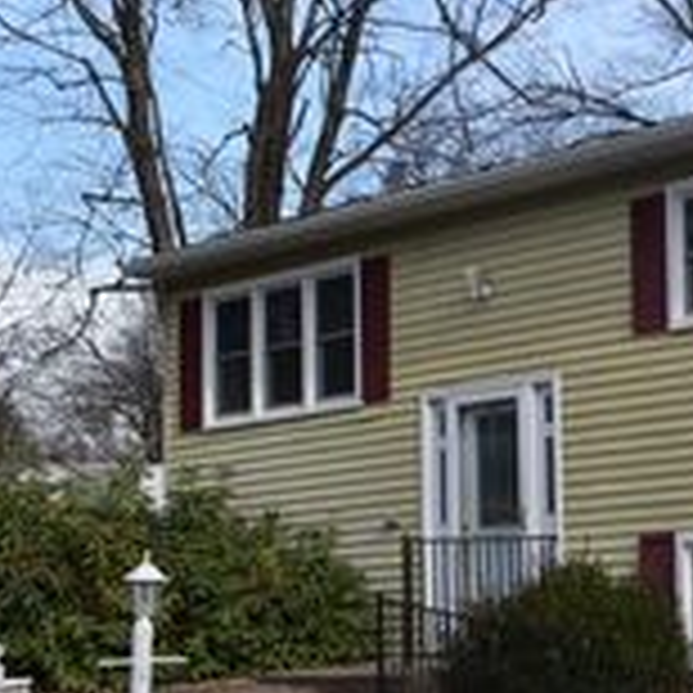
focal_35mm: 83
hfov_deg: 19.4
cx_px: 878
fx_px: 1880
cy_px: 380
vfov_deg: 20.9
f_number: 8
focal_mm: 20
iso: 200
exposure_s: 1/250
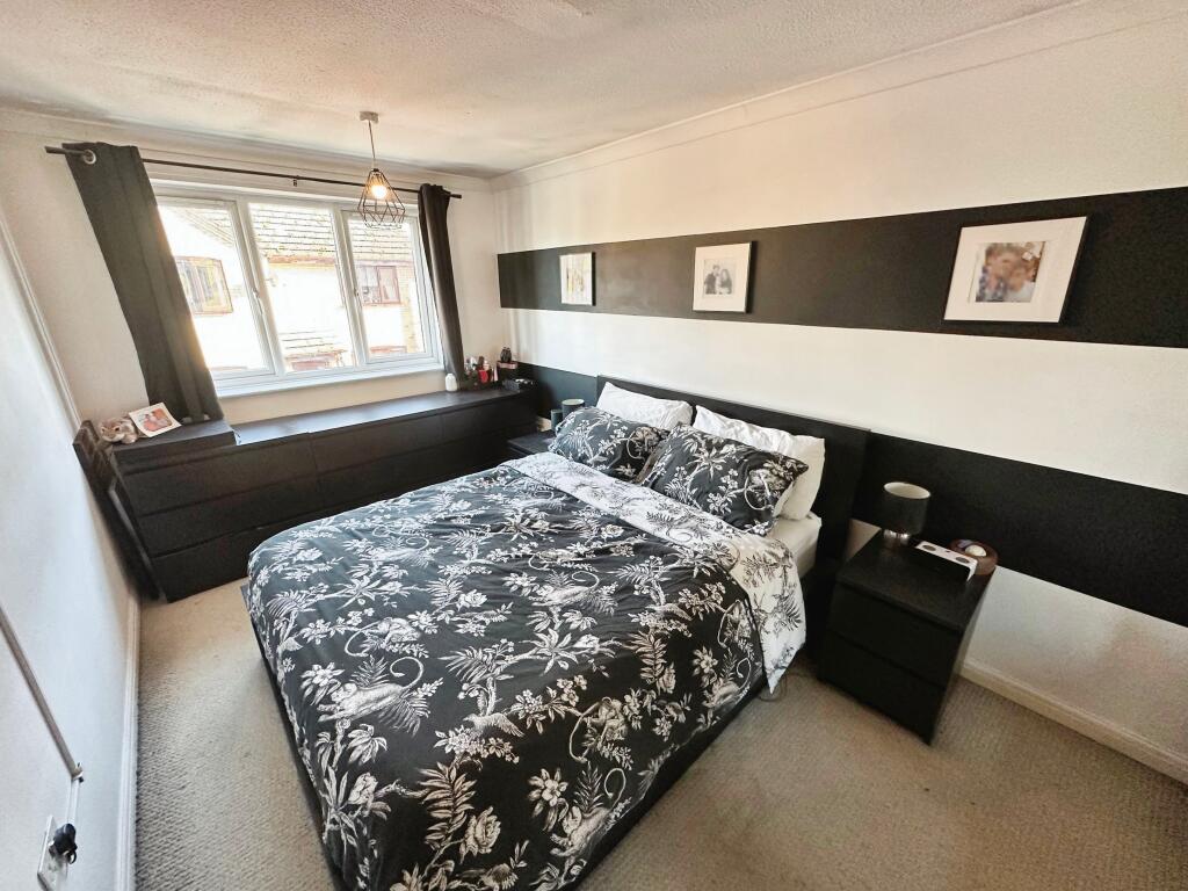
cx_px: 594
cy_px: 446
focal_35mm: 14
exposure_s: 1/100
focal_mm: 2.22
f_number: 2.2
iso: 320
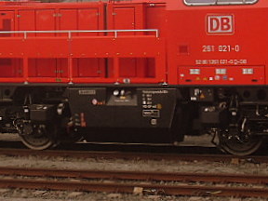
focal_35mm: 142
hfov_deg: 13.9
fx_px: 1099
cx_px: 132
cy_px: 22
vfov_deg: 10.4
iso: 80
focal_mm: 7.1
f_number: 7.7
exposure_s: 1/90
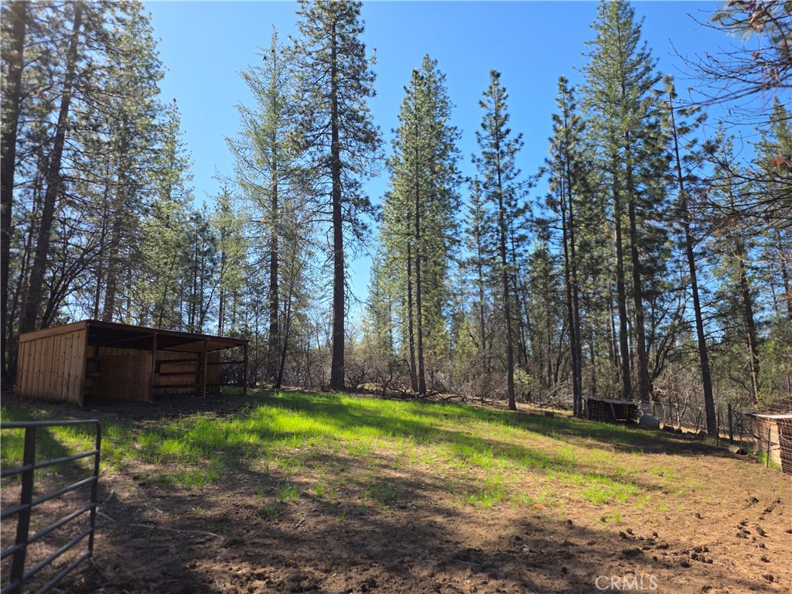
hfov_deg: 73.9
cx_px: 396
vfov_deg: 58.9
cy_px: 297
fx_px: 526
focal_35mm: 23
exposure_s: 1/2897
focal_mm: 6.25
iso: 80
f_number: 1.7
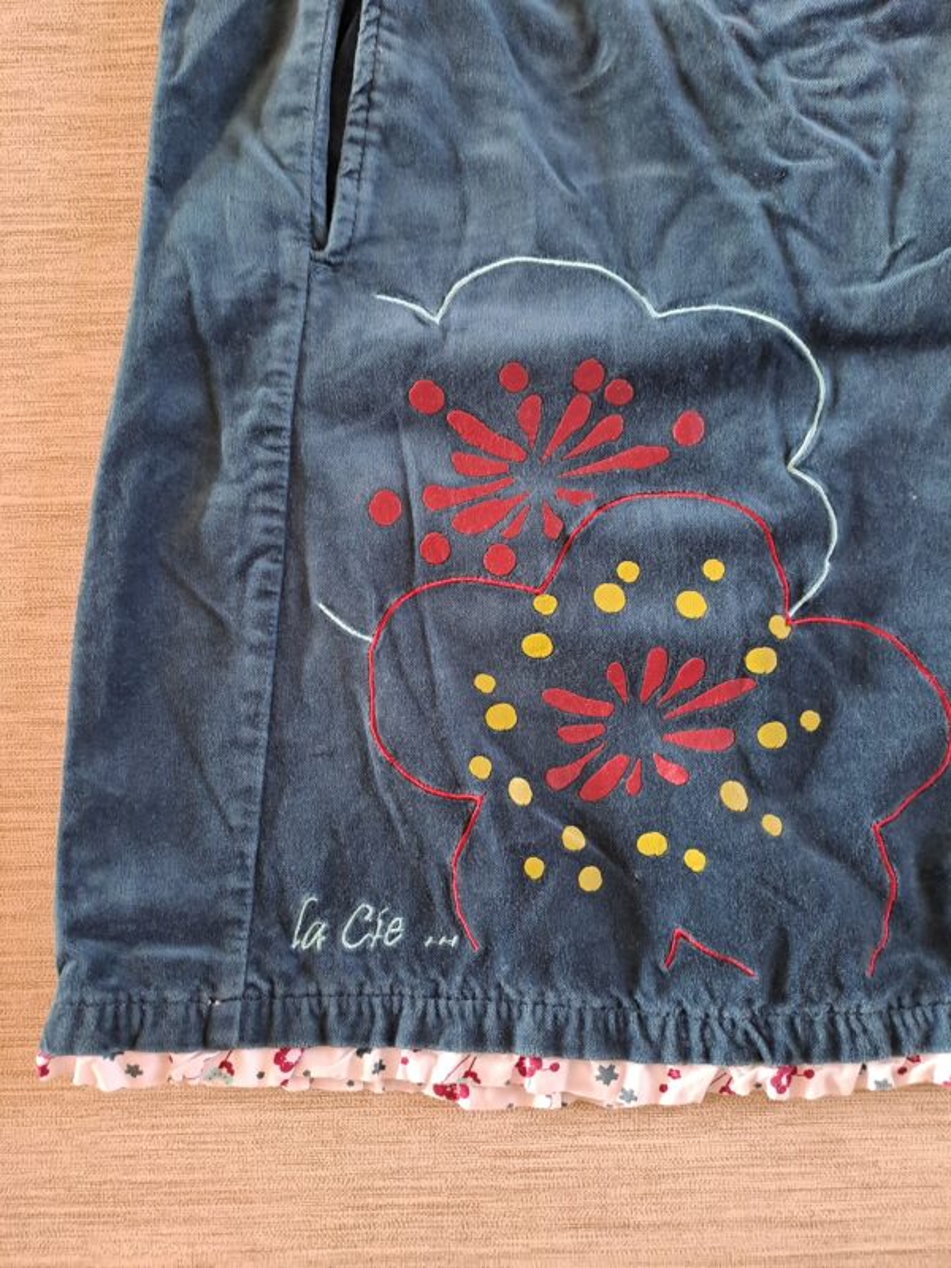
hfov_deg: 54.9
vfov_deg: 69.4
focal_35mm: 25
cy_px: 634
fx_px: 916
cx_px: 476
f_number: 1.8
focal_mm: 4.65
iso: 250
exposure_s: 1/33
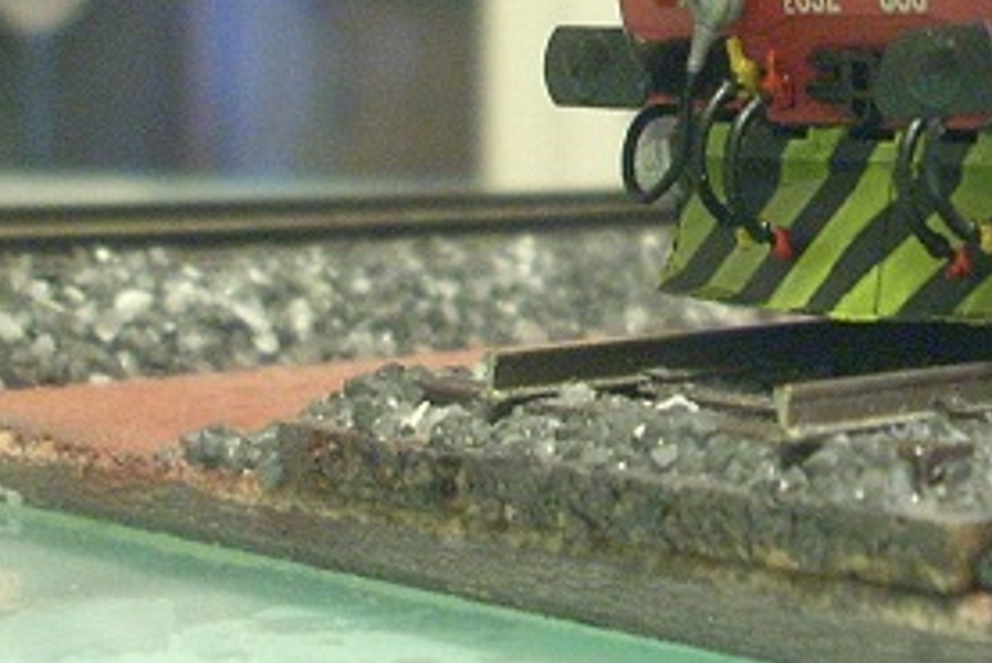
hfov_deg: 18.2
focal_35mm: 111
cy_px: 129
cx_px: 831
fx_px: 3060
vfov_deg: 12.3
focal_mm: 6.2
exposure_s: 1
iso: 336
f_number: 5.6
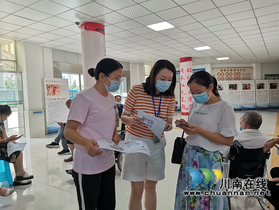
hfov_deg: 67.3
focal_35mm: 26
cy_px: 105
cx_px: 140
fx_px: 210
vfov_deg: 53.1
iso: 250
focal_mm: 4.75
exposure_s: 1/100
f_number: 1.8
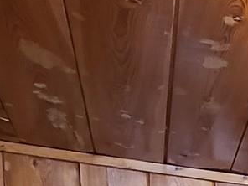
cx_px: 462
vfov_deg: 11.8
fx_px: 645
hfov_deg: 17.3
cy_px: 504
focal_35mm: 90
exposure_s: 1/30
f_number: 2.2
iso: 400
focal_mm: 2.2
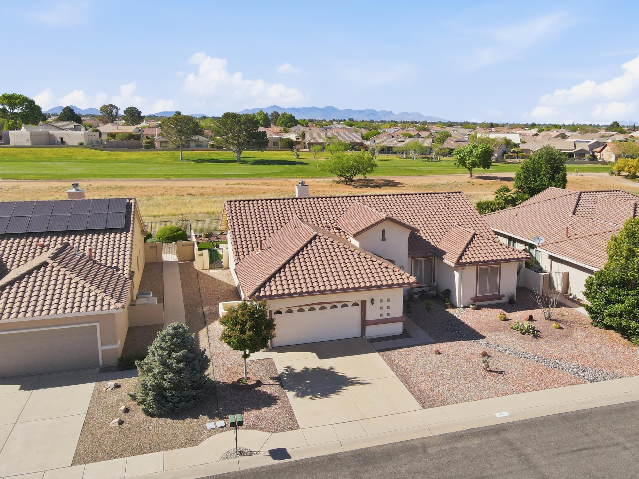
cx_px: 375
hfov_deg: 59.6
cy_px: 226
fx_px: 554
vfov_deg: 46.8
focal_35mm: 30
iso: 100
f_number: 2.8
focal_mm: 4.5
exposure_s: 1/725
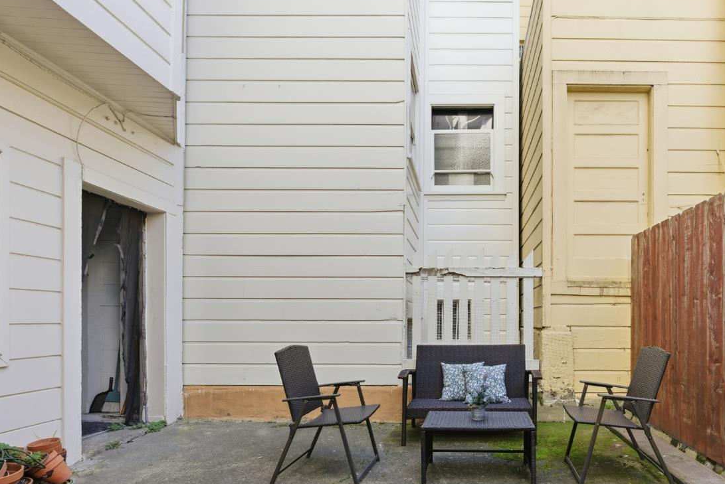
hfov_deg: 76.8
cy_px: 322
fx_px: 443
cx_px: 465
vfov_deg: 56.1
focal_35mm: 22
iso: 100
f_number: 11
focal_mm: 16
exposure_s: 1/125
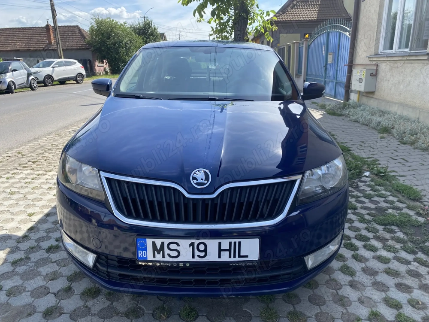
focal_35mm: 26
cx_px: 214
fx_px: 322
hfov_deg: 67.3
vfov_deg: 53.1
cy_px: 161
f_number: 1.8
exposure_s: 1/981
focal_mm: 4.25
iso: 32
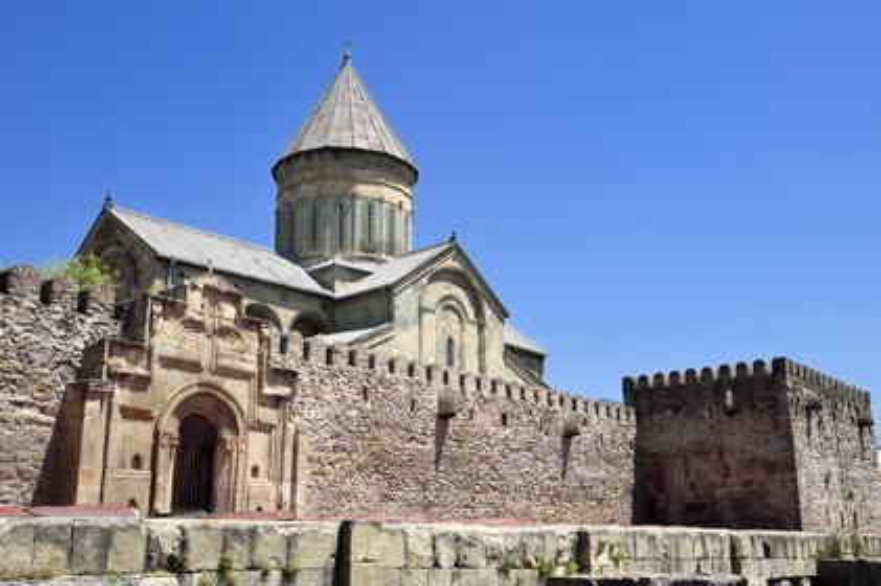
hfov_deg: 48.5
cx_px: 440
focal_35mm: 40
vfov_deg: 33.3
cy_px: 293
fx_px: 978
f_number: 14
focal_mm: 40
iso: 200
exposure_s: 1/250
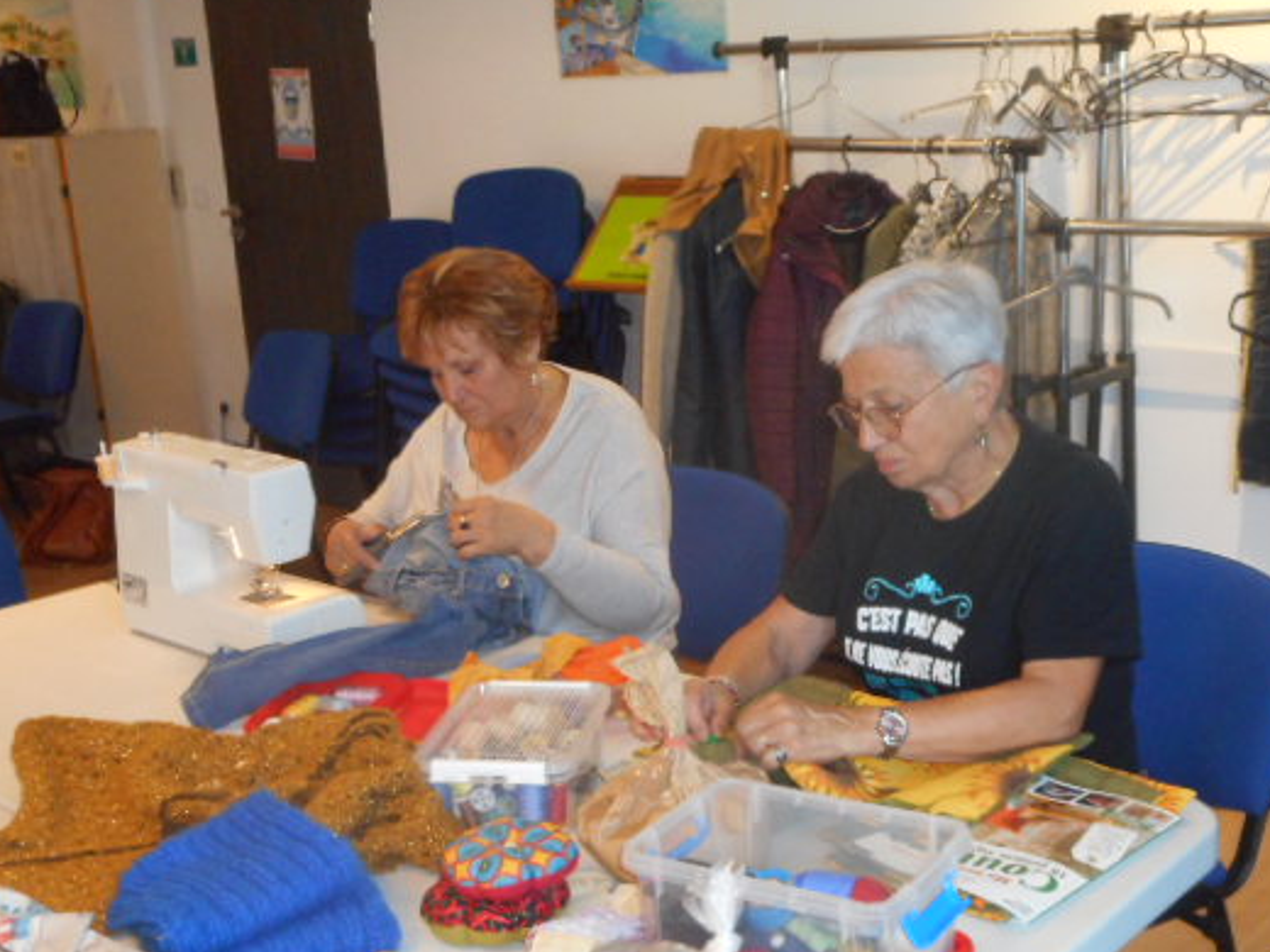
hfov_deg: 39.6
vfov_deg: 30.2
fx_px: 1761
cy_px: 549
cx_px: 718
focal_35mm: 48
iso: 500
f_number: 4.5
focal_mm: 6.9
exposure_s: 1/30
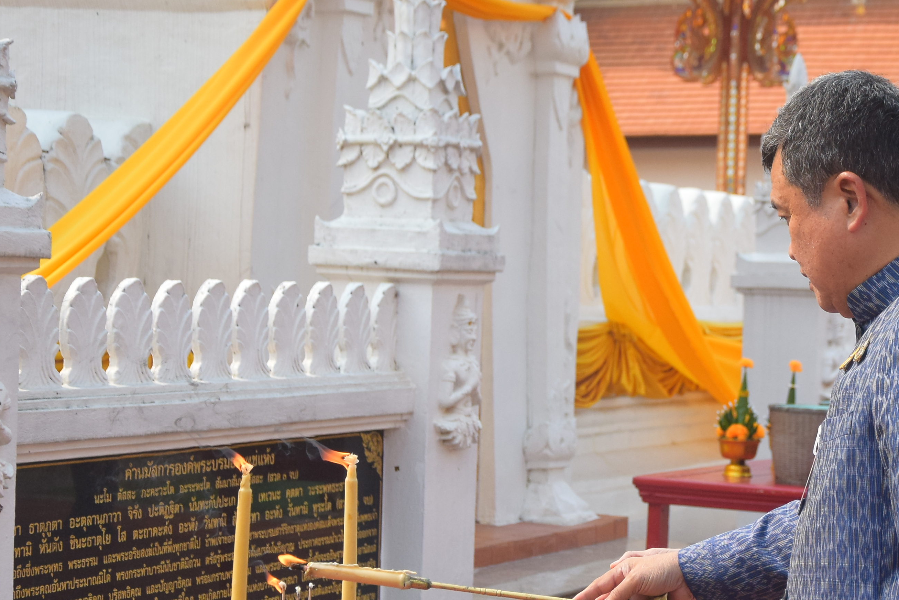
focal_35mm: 98
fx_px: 2448
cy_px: 430
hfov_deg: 20.6
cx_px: 680
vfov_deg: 13.9
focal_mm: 38
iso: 800
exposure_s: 1/2500
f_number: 4.5
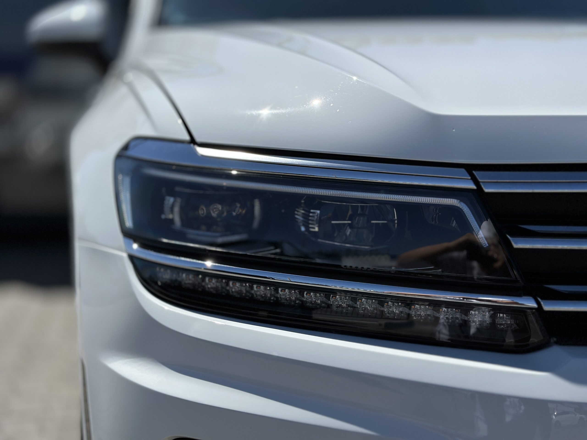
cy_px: 220
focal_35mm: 48
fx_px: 814
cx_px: 294
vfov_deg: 30.3
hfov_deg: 39.7
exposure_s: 1/15873
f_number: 1.78
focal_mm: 6.86
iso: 100
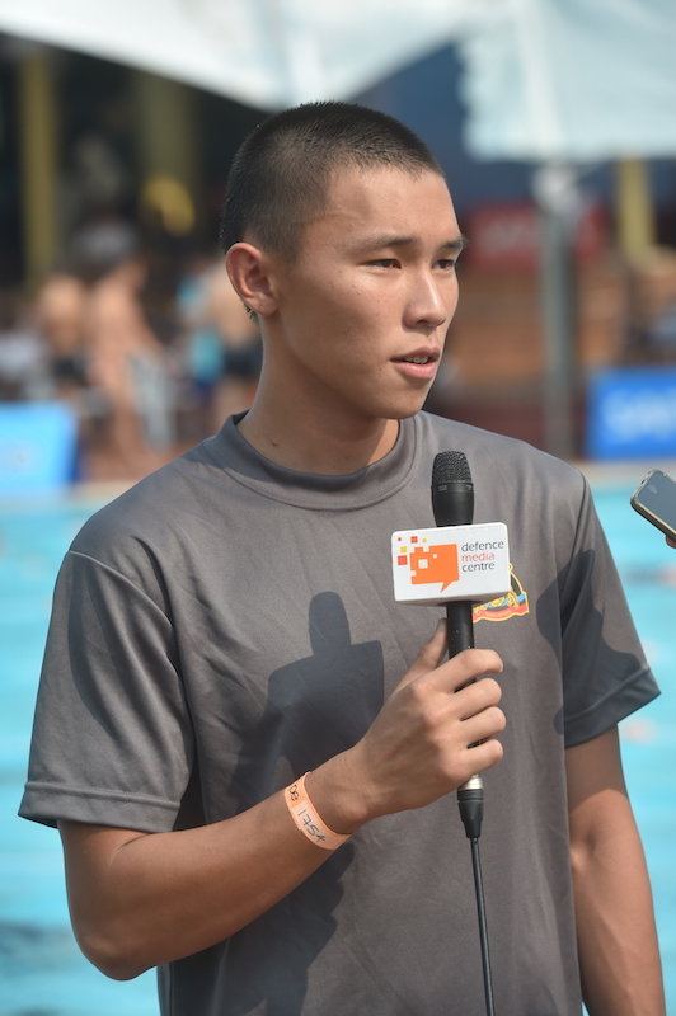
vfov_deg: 13.3
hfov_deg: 8.8
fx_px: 4373
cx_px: 338
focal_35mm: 155
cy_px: 508
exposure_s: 1/2000
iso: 500
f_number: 5.6
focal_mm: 155
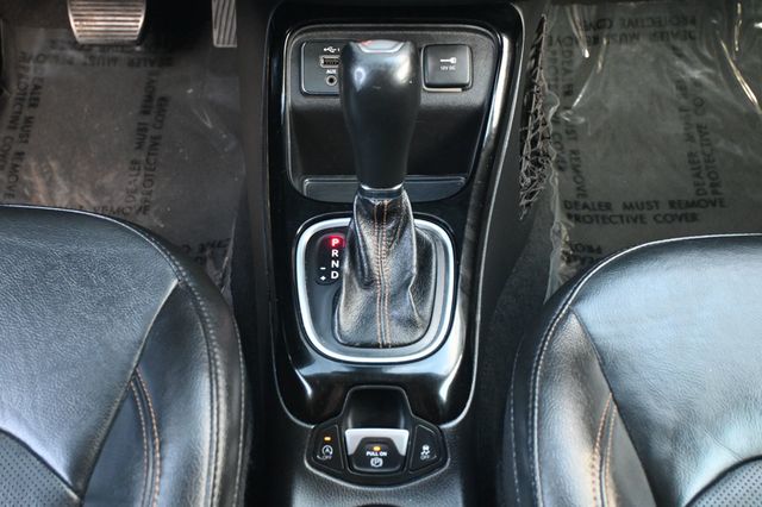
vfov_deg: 29.4
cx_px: 381
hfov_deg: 43.0
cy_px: 254
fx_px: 968
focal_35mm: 46
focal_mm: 30.5
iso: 3600
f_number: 4.8
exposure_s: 1/60
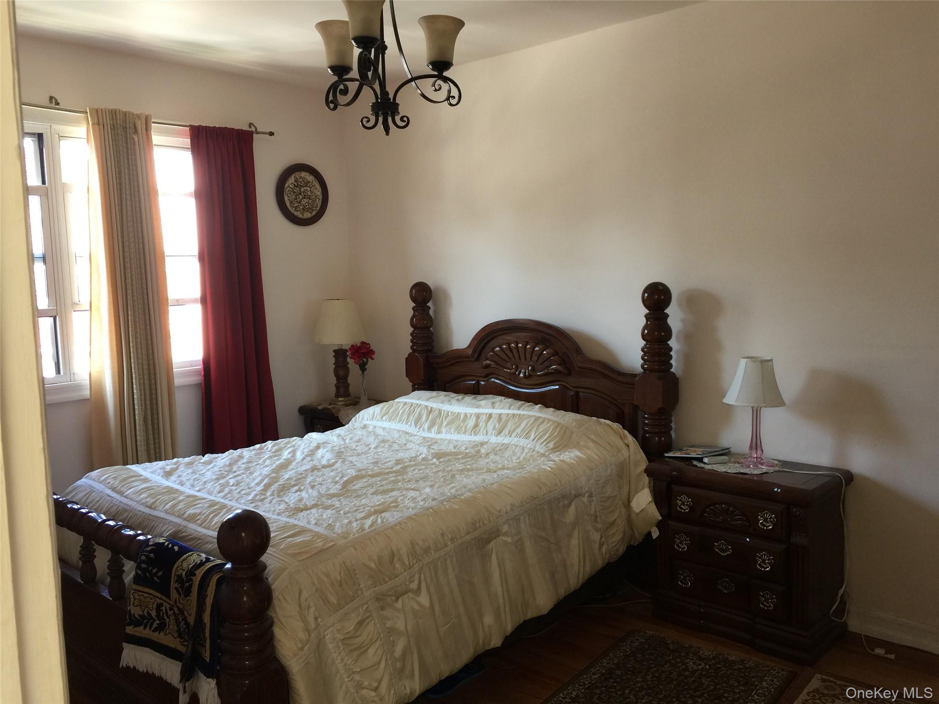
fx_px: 787
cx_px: 470
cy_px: 352
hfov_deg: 61.7
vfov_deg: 48.2
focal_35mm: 29
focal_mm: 4.15
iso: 32
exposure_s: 1/15
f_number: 2.2
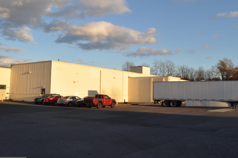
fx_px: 258
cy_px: 65
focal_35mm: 39
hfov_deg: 49.2
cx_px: 148
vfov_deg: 34.0
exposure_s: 1/320
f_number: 9
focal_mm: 20
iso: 200
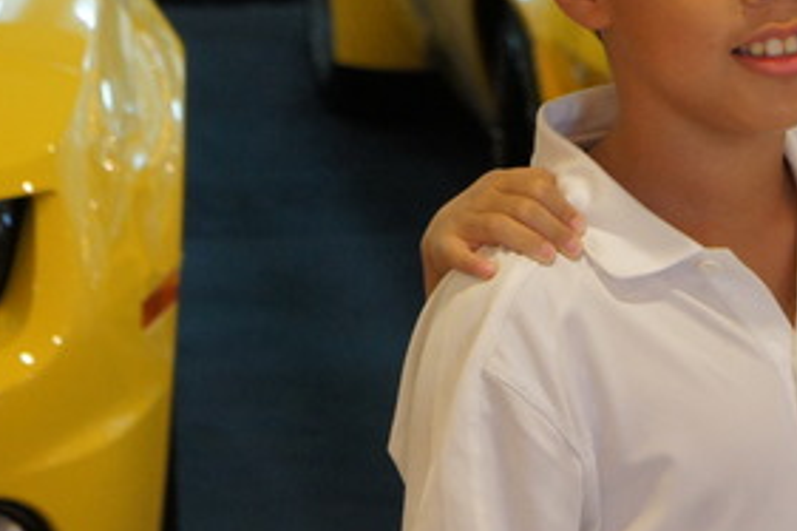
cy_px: 54
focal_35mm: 188
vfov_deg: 7.3
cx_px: 593
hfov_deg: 10.9
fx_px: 4163
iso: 1600
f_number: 5.6
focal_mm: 55
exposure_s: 1/60
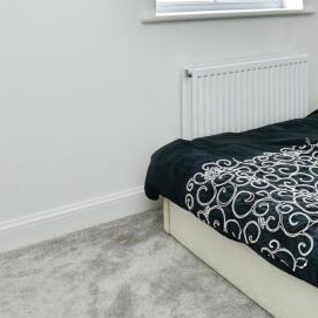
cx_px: 259
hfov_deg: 36.2
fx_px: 468
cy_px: -8
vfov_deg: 33.9
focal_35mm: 45
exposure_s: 1/13
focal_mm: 14
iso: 125
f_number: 8
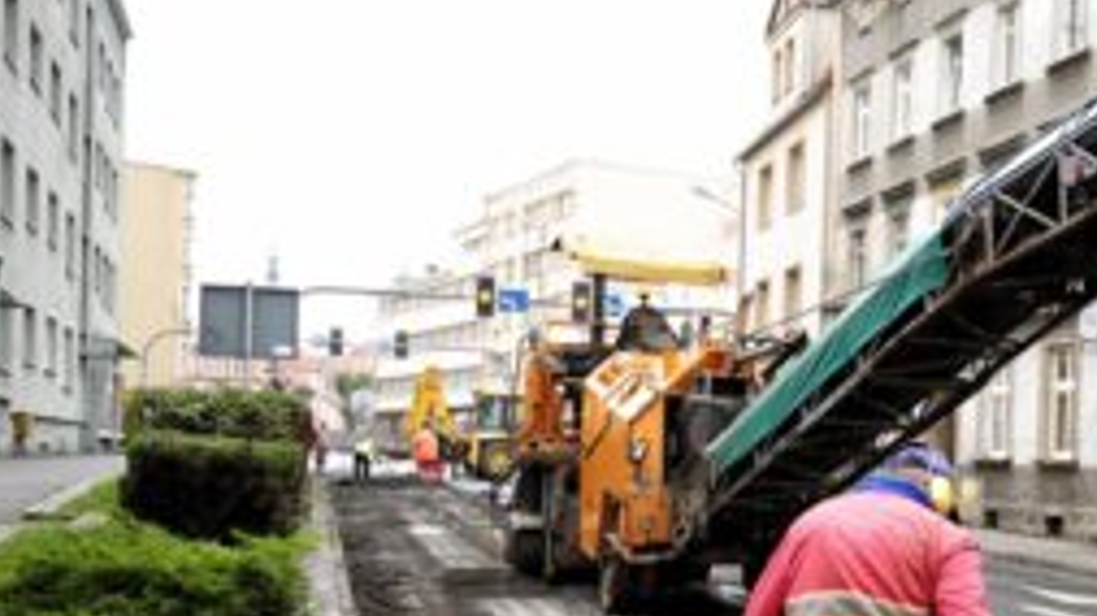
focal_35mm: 53
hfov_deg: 38.5
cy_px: 482
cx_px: 772
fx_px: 1541
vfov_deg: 22.3
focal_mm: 32
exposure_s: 1/640
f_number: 2.8
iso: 640
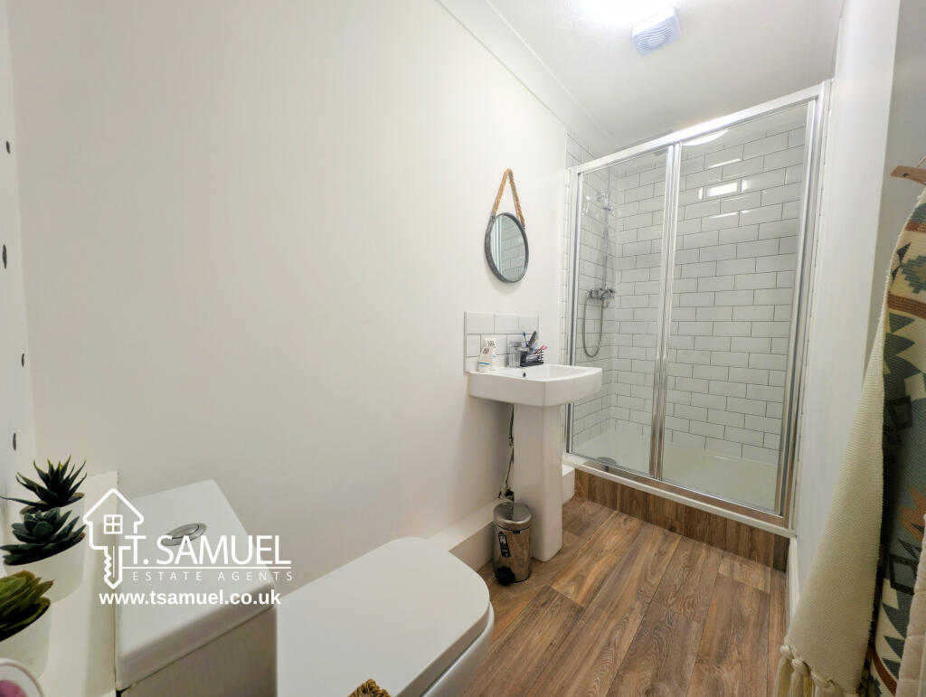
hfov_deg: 110.5
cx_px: 463
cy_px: 348
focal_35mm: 12
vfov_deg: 94.6
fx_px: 321
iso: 36
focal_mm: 2.23
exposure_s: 1/27.3
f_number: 1.95
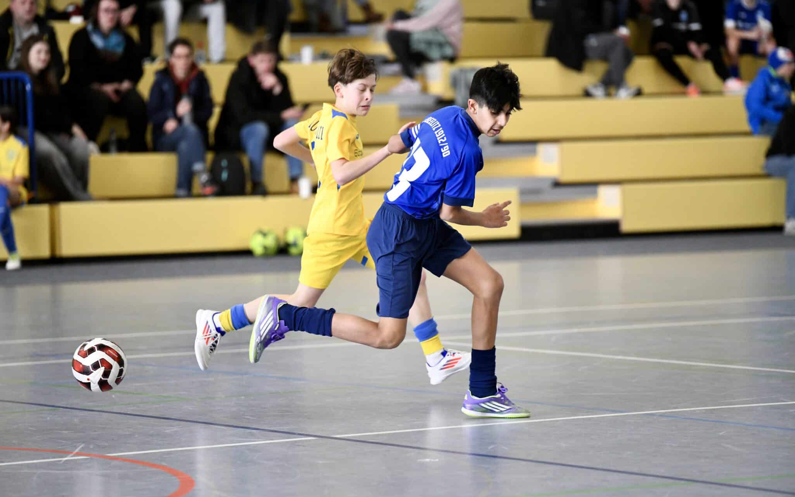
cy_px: 262
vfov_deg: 6.8
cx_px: 398
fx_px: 4204
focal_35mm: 194
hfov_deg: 10.8
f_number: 2.8
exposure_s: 1/1250
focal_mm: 190
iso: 5000
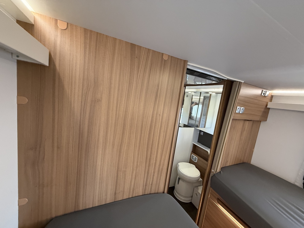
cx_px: 152
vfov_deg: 85.7
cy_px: 114
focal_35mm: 14
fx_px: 123
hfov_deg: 102.1
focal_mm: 2.22
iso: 320
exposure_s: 1/74
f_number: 2.2
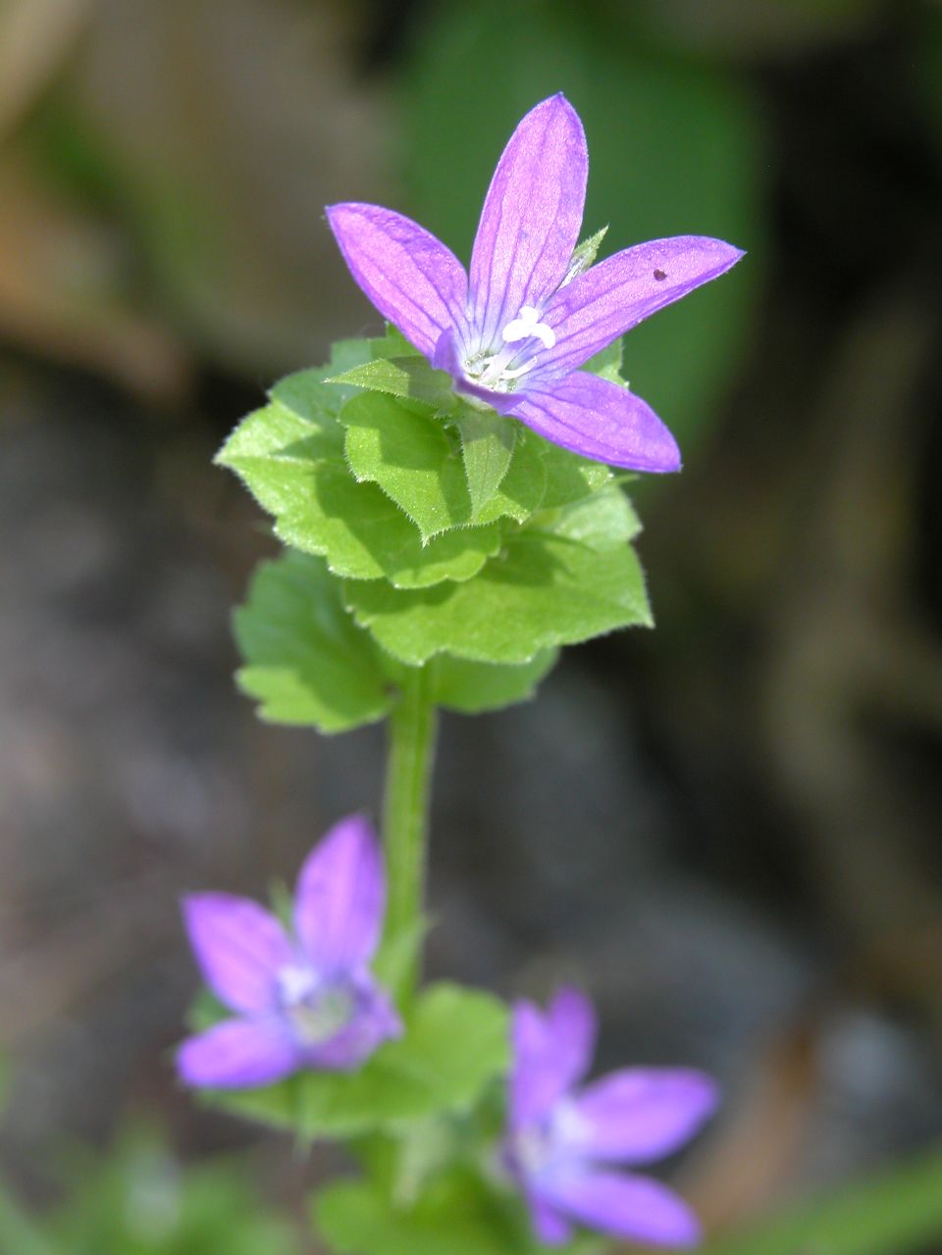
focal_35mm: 191
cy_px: 628
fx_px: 6930
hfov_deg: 7.8
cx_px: 471
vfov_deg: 10.4
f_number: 7.1
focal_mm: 48.5
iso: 100
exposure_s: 1/22.1
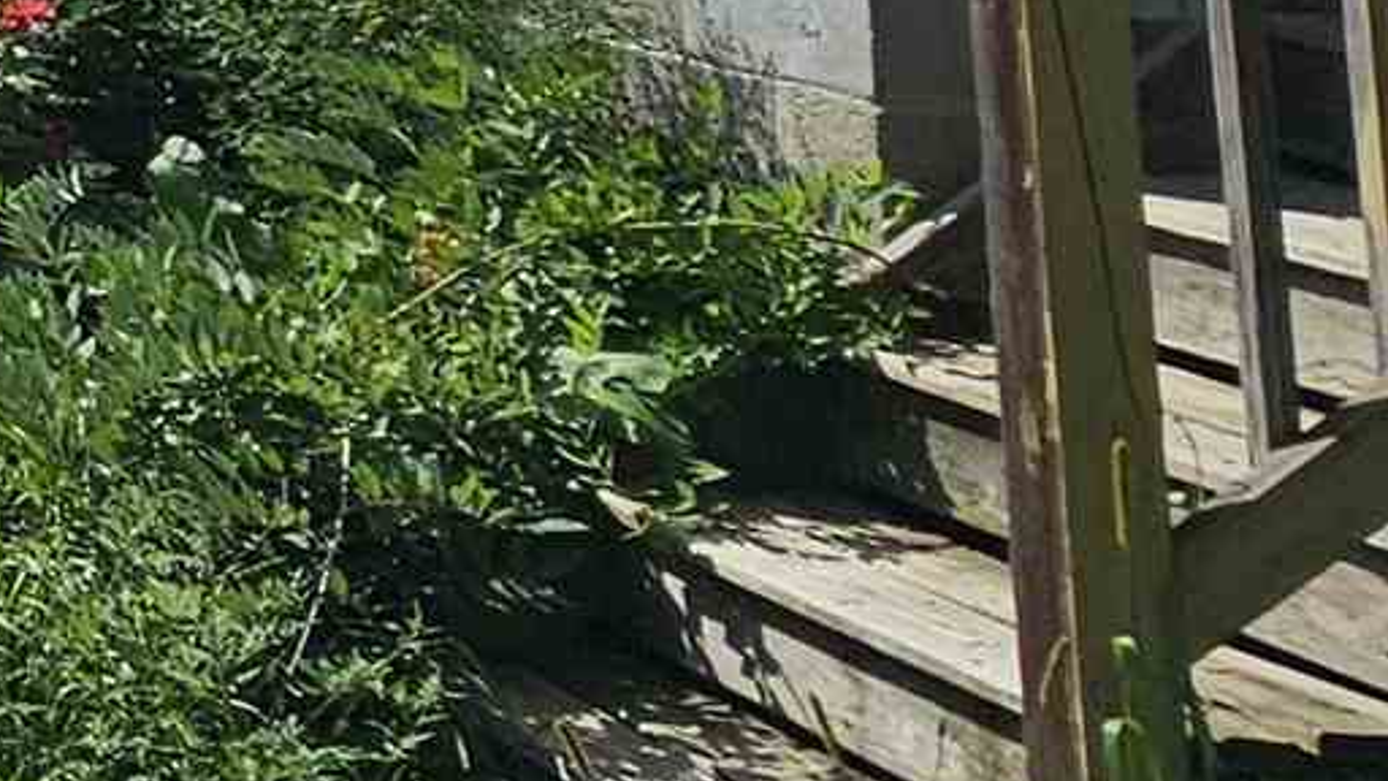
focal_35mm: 85
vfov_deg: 13.0
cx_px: -1689
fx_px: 3128
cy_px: -578
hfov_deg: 16.2
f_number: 2.2
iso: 50
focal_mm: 2.2
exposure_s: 1/5144
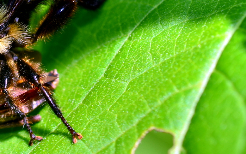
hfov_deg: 5.7
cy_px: 46
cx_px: -18
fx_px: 2461
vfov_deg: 3.6
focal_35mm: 367
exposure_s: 1/125
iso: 100
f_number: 8
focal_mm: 105
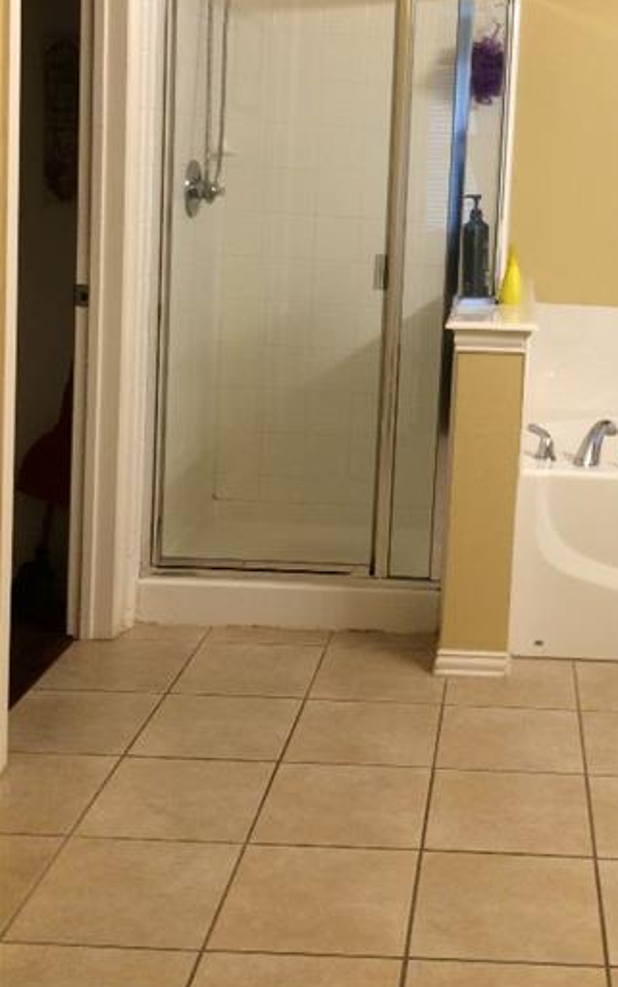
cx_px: 551
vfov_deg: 42.7
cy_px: 300
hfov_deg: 27.1
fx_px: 1239
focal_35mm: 46
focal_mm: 4.15
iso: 64
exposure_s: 1/30
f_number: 2.2
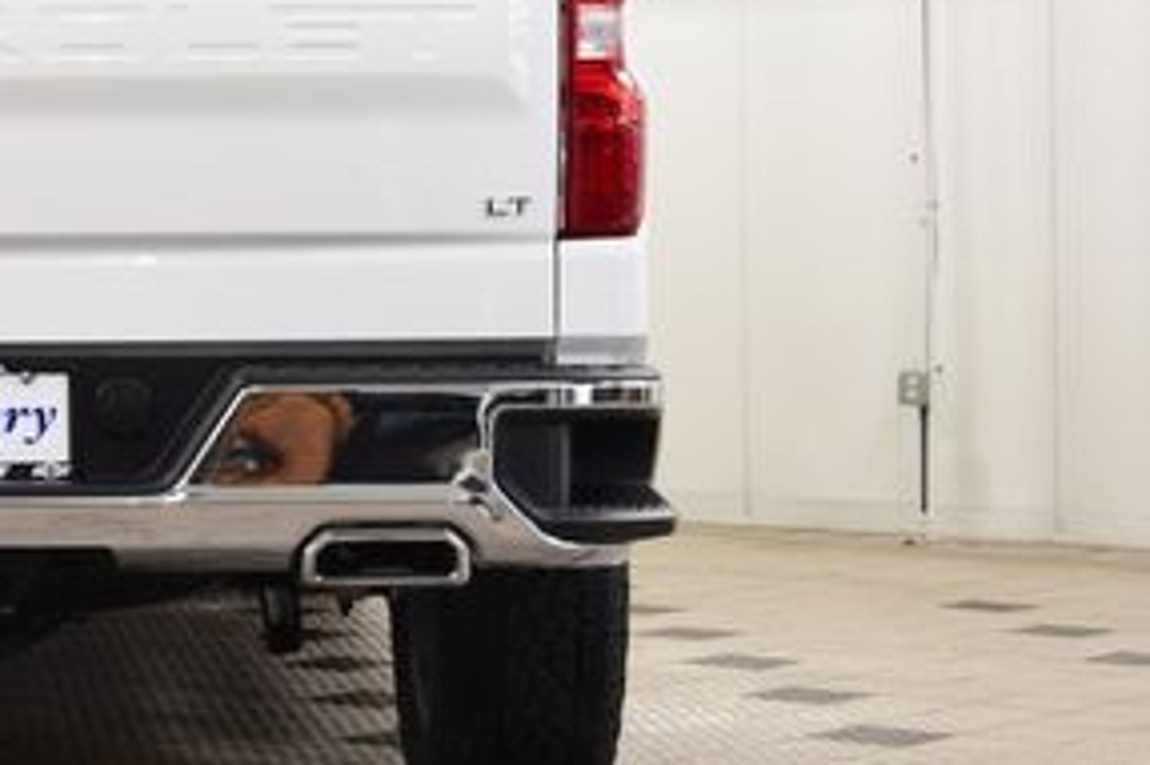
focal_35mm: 117
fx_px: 3739
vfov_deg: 11.7
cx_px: -36
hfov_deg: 17.0
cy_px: 282
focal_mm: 35
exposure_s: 1/30
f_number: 7.1
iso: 800
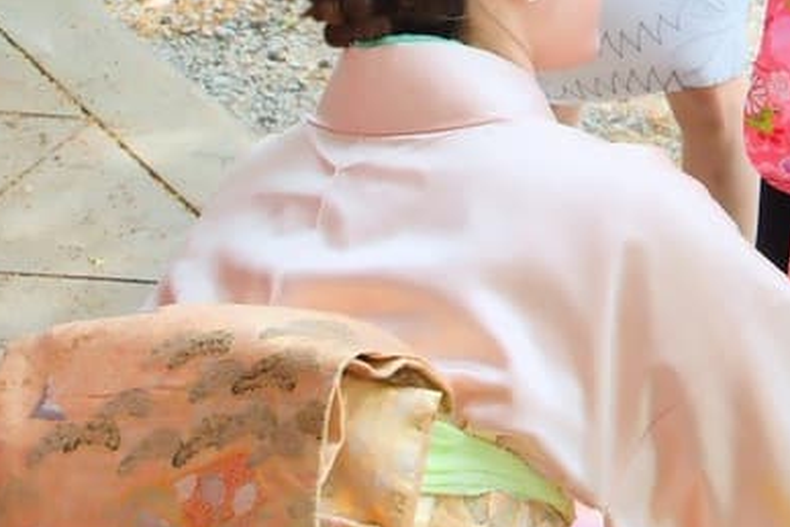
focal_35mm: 134
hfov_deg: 14.4
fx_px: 2940
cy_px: -364
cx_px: 1133
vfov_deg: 9.8
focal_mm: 24
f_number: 4.5
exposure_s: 1/250
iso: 800
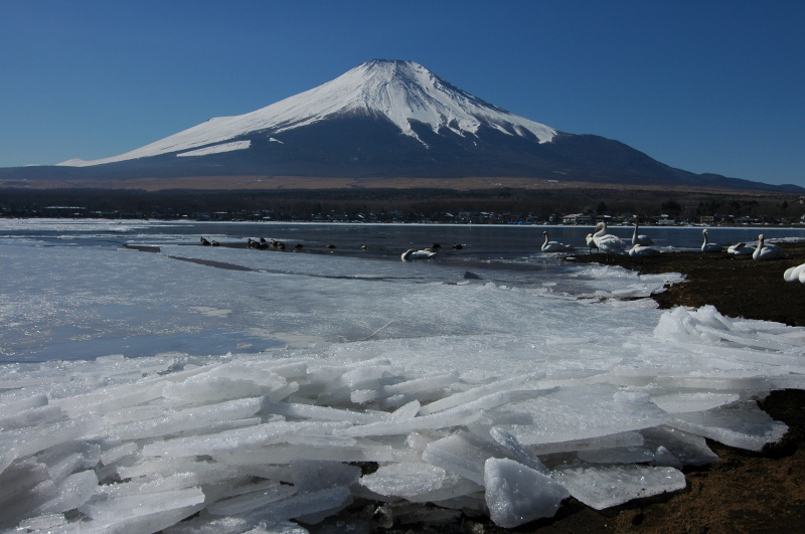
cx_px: 402
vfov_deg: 36.8
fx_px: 804
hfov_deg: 53.2
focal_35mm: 36
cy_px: 267
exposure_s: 1/1600
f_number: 8
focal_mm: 24
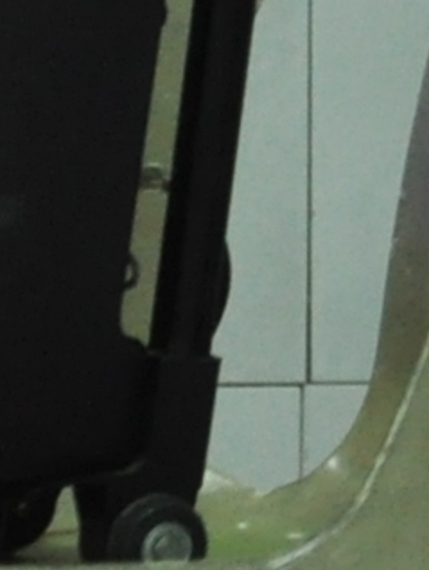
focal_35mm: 1019
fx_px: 16816
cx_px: 2064
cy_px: -1131
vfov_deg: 1.9
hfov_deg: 1.4
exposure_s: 1/25
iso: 1000
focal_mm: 70
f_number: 5.3
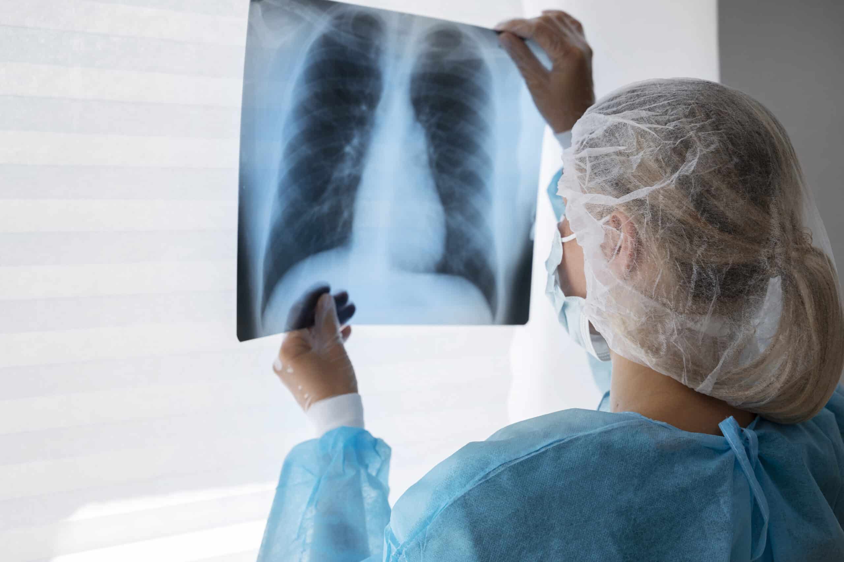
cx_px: 422
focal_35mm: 58
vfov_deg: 23.3
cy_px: 281
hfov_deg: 34.5
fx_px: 1359
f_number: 5
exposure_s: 1/250
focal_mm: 58
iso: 400
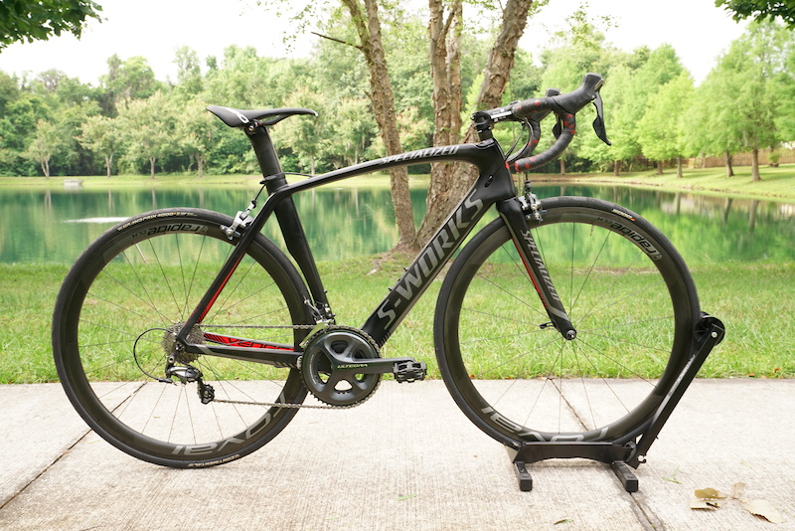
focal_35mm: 37
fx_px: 817
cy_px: 266
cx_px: 398
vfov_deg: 36.0
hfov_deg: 51.9
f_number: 13
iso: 640
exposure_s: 1/50
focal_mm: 37
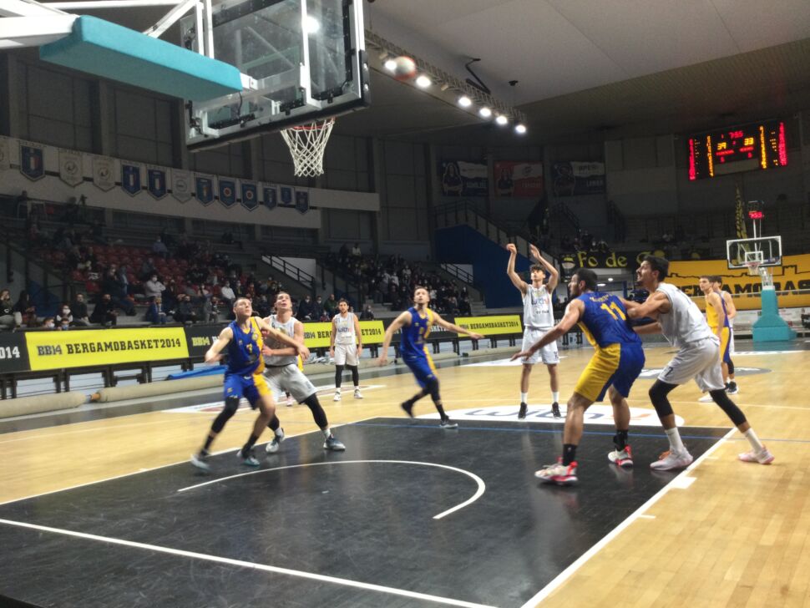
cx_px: 405
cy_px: 304
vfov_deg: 45.5
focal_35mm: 31
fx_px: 726
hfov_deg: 58.3
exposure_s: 1/33
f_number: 2.4
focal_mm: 3.3
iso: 80
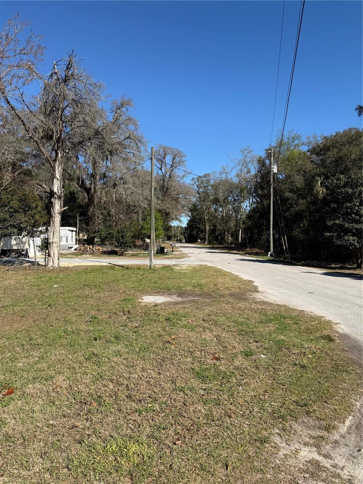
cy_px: 242
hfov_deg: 56.8
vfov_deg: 71.6
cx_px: 182
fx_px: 336
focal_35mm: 24
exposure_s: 1/4405
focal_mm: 6.76
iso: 80
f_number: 1.78
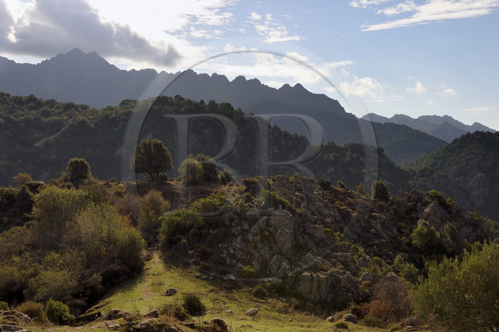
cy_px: 166
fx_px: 554
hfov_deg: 48.5
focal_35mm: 40
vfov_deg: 33.3
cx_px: 250
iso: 200
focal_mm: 40
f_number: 14
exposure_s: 1/200
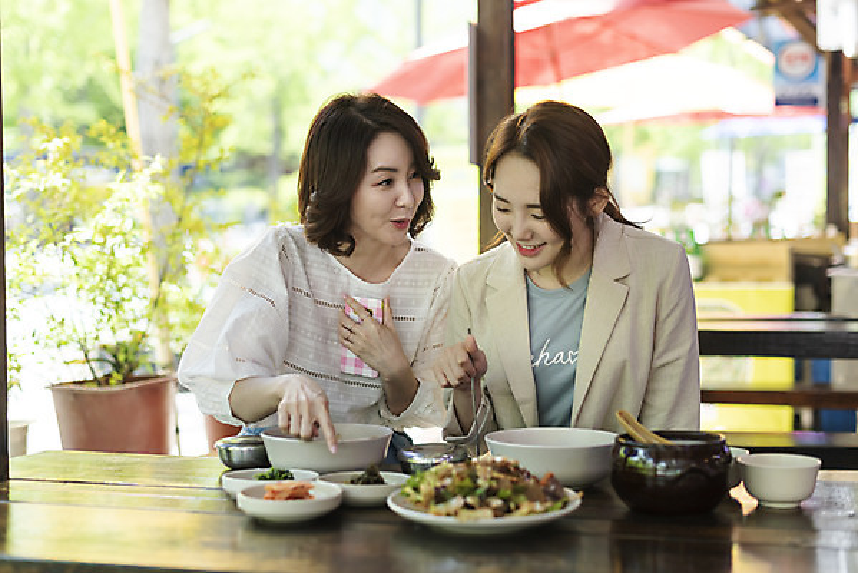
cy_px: 286
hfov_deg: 39.6
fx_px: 1192
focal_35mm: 50
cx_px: 429
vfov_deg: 27.0
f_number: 2.2
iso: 400
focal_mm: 50
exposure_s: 1/1600
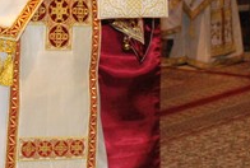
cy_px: -51
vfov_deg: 9.5
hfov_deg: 13.9
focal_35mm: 143
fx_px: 996
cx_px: -54
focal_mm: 22
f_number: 5
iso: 800
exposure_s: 1/60
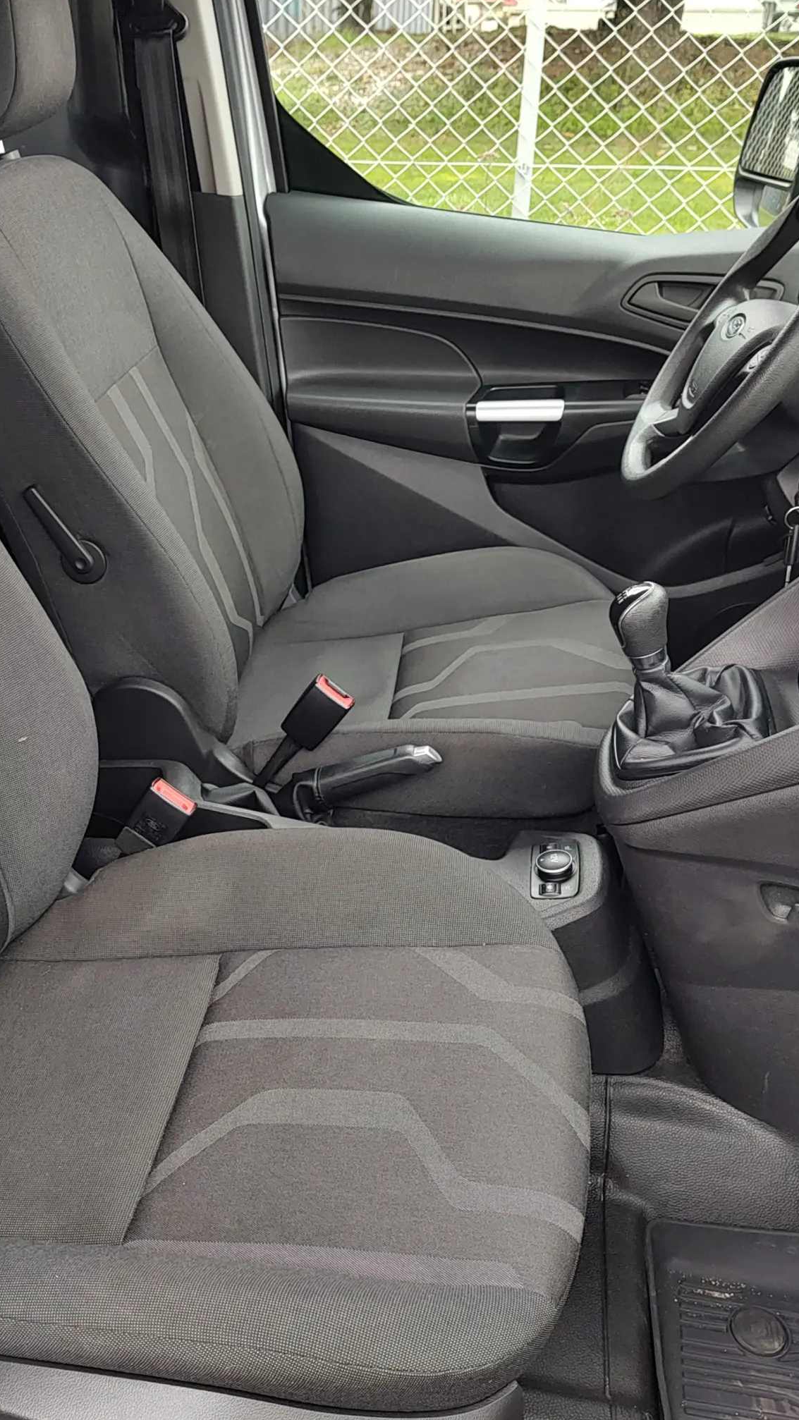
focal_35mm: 34
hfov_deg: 34.4
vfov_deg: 58.0
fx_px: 1280
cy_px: 705
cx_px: 280
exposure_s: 1/50
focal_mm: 5.56
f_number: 1.8
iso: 195
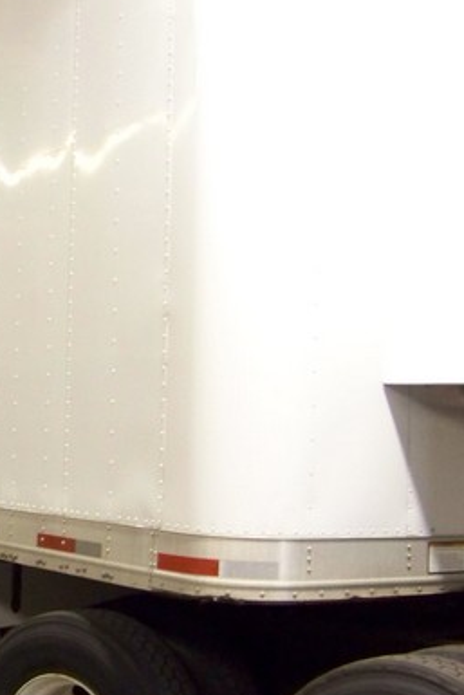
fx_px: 1313
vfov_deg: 29.6
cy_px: 416
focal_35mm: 68
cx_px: 0
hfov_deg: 19.5
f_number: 2.8
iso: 400
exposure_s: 1/30
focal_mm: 5.85
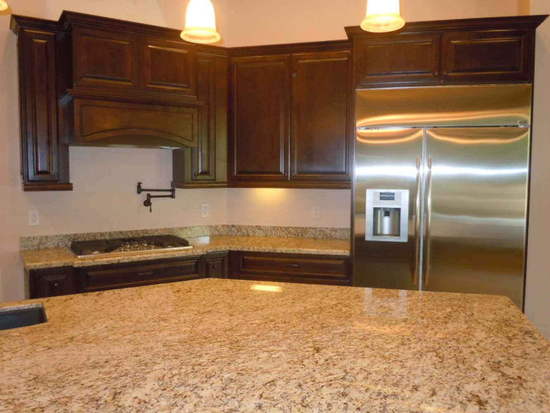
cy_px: 206
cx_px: 275
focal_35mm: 28
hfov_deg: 63.4
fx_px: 445
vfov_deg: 49.8
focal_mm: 5
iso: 320
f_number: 3.7
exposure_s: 1/25
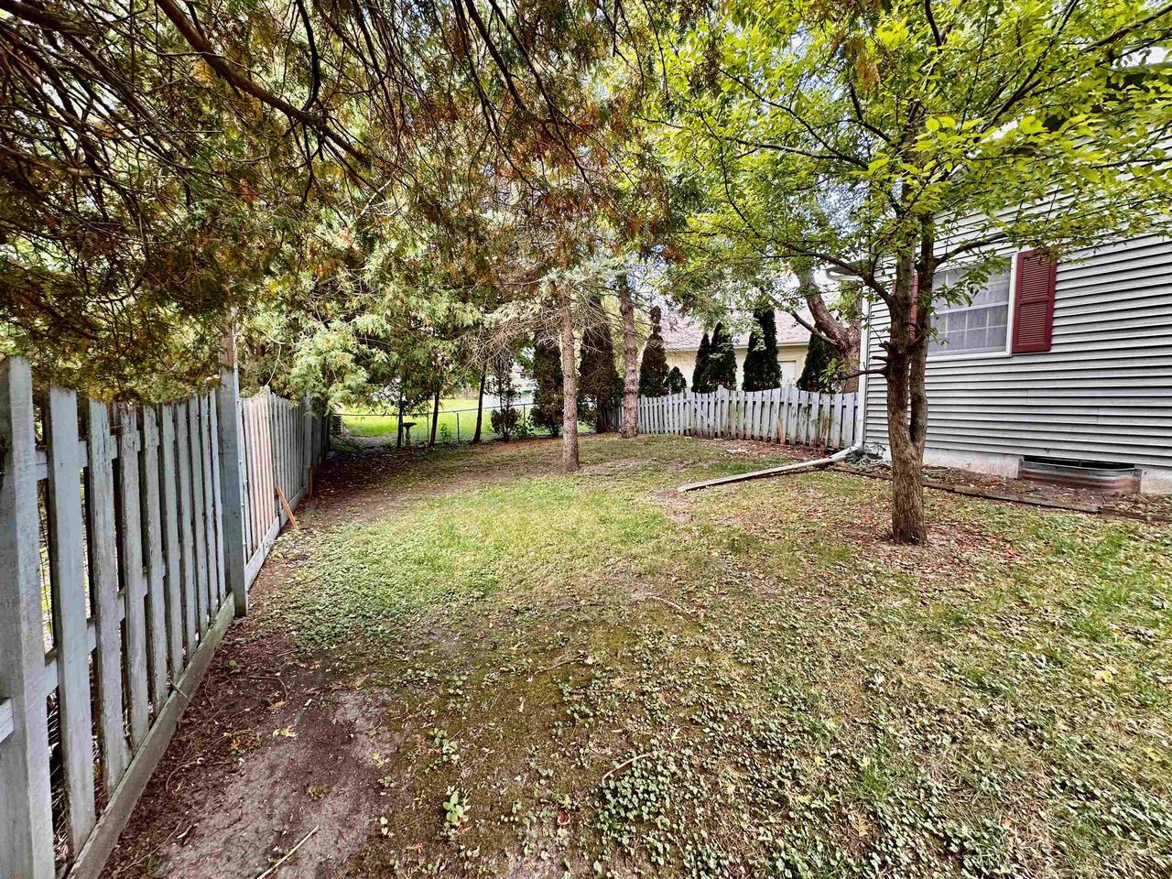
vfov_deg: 85.7
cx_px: 586
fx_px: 474
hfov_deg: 102.1
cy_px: 440
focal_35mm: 14
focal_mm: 2.22
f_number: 2.2
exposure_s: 1/99
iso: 100
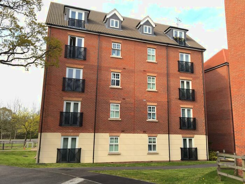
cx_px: 122
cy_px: 92
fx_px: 205
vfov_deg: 48.2
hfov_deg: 61.7
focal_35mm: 29
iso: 25
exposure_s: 1/370
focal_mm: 4.15
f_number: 2.2
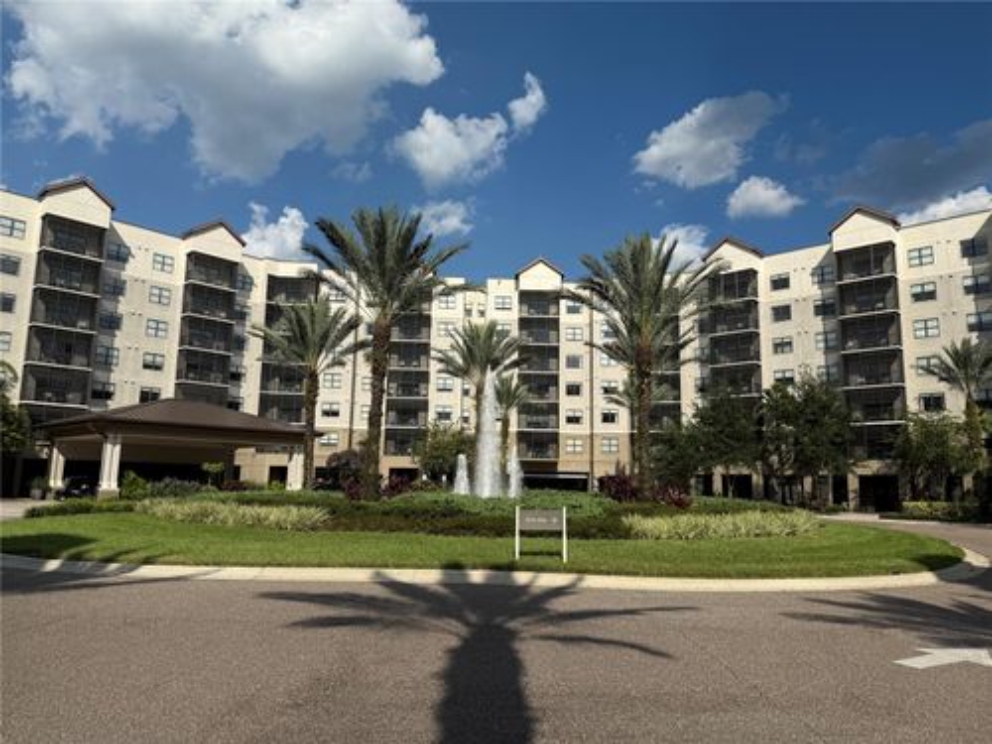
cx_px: 496
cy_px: 372
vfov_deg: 56.8
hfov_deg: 71.6
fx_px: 688
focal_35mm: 24
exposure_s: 1/6711
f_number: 1.78
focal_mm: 6.76
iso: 80
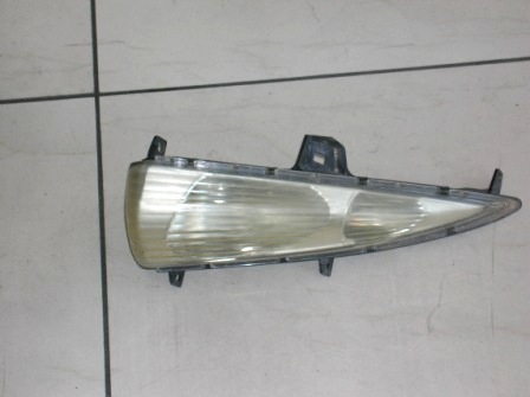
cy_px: 198
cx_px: 265
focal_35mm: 82
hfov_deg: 23.9
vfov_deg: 18.0
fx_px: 1254
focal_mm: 13.7
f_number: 4.2
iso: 50
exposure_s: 1/60.1
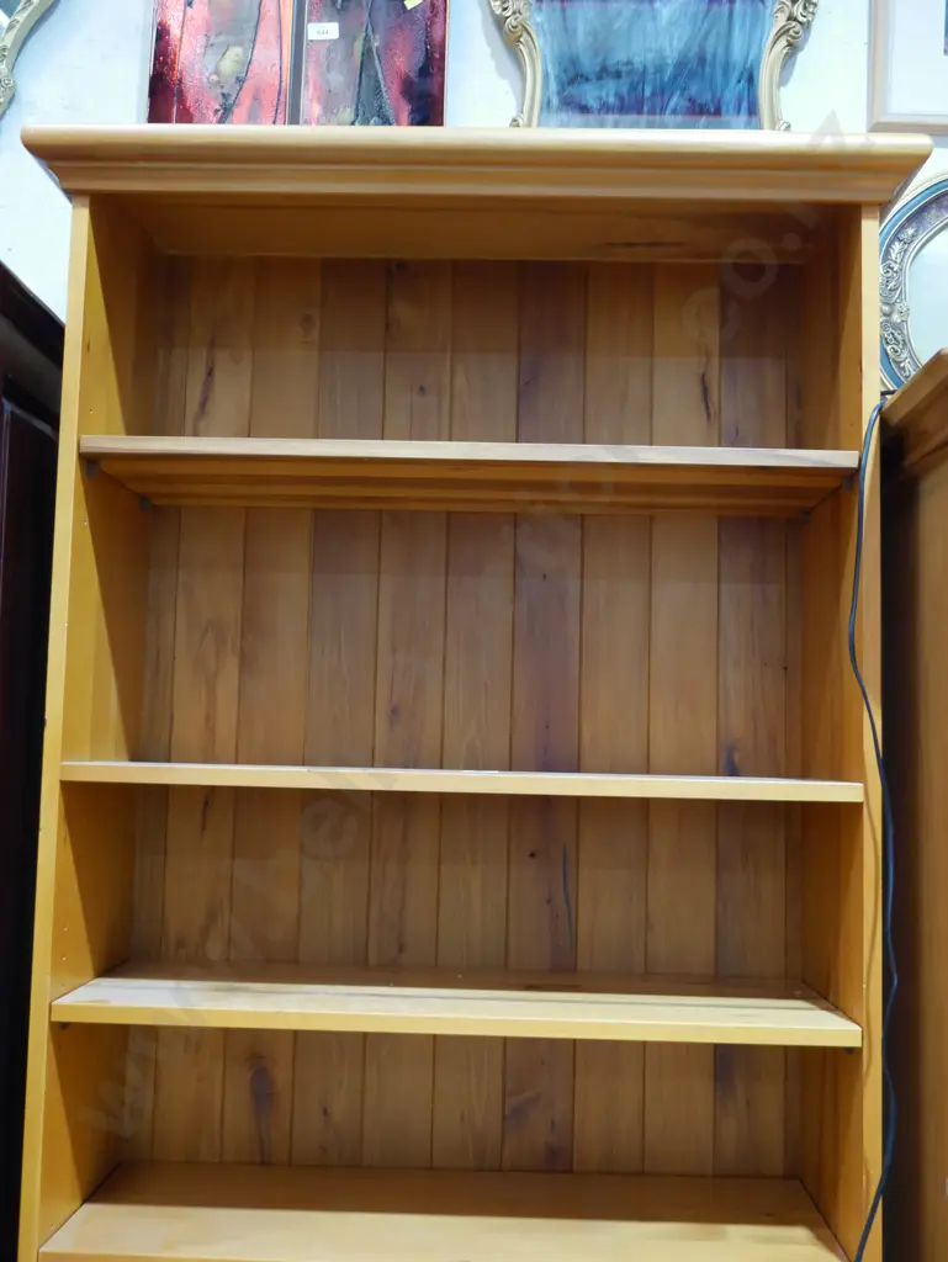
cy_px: 631
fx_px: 1386
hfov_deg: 37.8
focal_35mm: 38
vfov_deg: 49.0
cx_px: 474
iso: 1600
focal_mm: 19
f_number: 4.1
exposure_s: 1/60
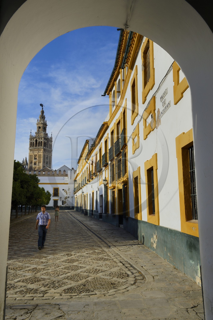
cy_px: 160
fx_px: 275
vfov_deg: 60.3
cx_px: 106
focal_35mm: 31
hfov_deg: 42.3
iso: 200
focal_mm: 31
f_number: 16
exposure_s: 1/125
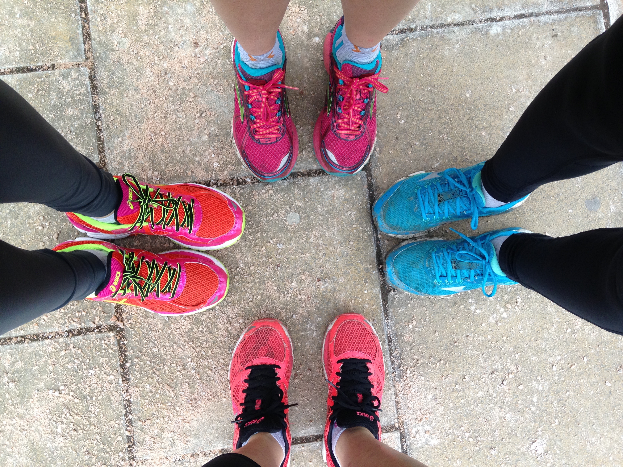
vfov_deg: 42.9
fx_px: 594
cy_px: 234
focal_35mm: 33
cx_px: 312
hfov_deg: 55.4
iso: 80
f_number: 2.4
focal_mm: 4.12
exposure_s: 1/120
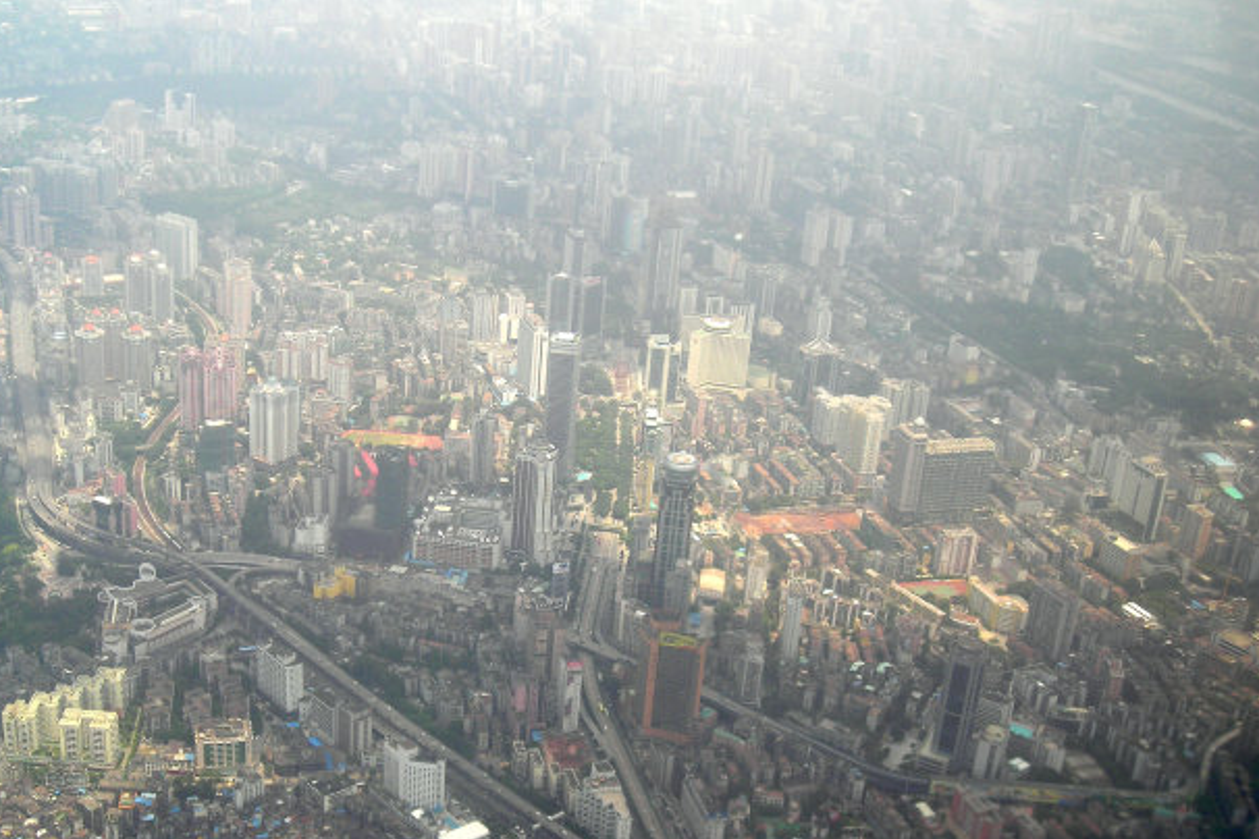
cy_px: 452
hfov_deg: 43.6
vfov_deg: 29.9
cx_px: 569
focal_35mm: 45
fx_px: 1574
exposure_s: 1/295
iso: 50
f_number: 3.2
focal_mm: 6.3
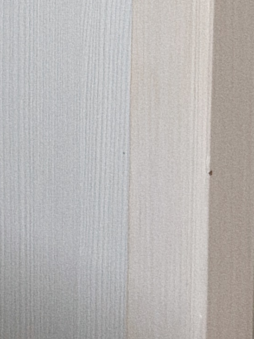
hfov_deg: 5.4
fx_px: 2591
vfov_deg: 7.3
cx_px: -437
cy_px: -284
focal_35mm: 265
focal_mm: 6.86
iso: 80
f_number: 1.78
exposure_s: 1/100
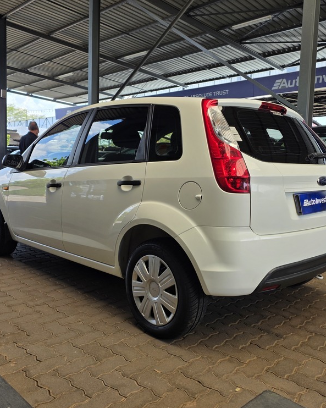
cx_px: 174
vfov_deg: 57.2
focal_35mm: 31
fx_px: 374
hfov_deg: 47.1
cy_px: 199
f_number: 1.7
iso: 80
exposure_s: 1/1402
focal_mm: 6.25
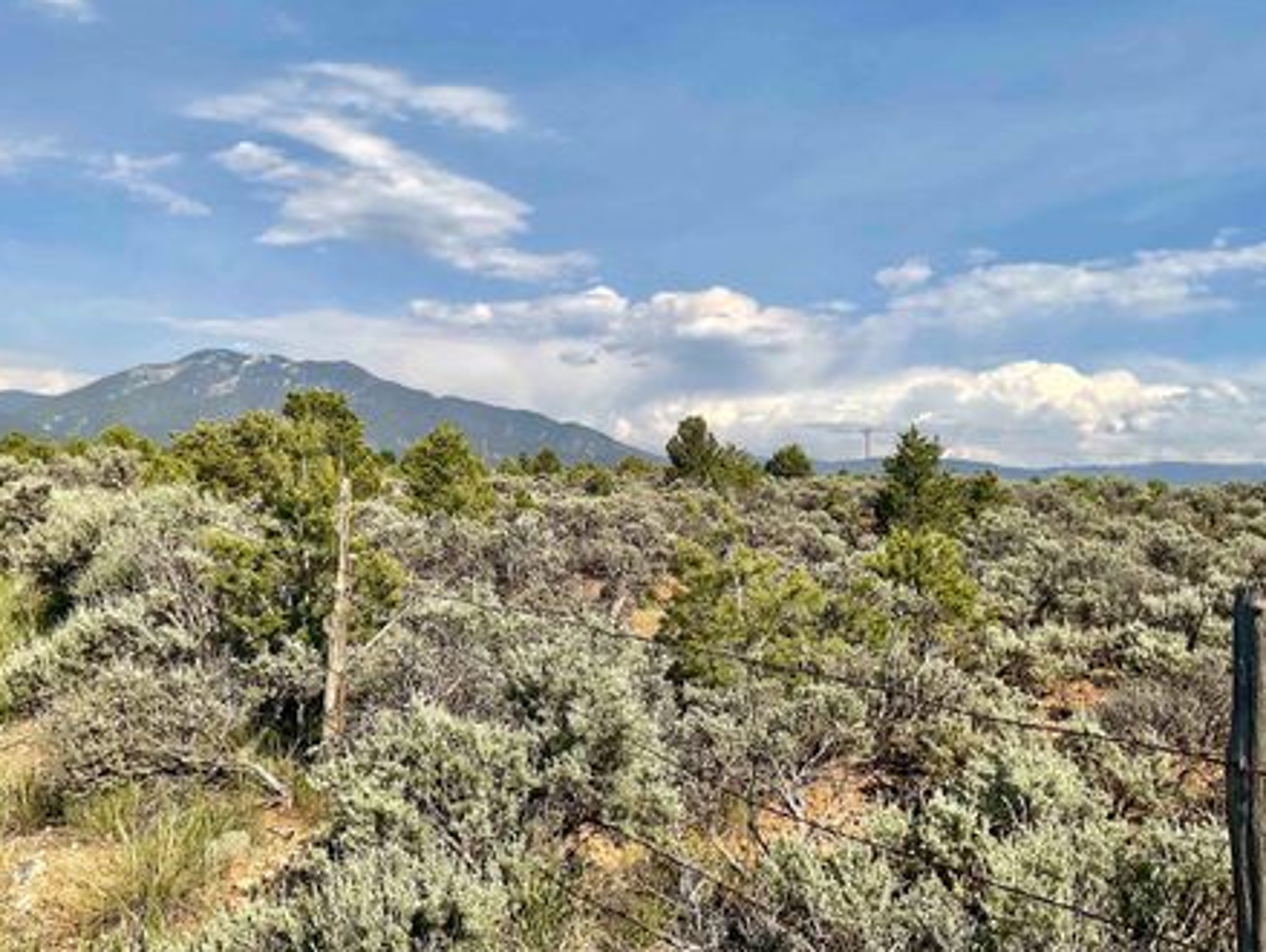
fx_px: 1208
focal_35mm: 33
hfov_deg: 55.2
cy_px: 443
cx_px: 568
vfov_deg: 43.0
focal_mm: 3
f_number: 1.8
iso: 16
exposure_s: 1/2801
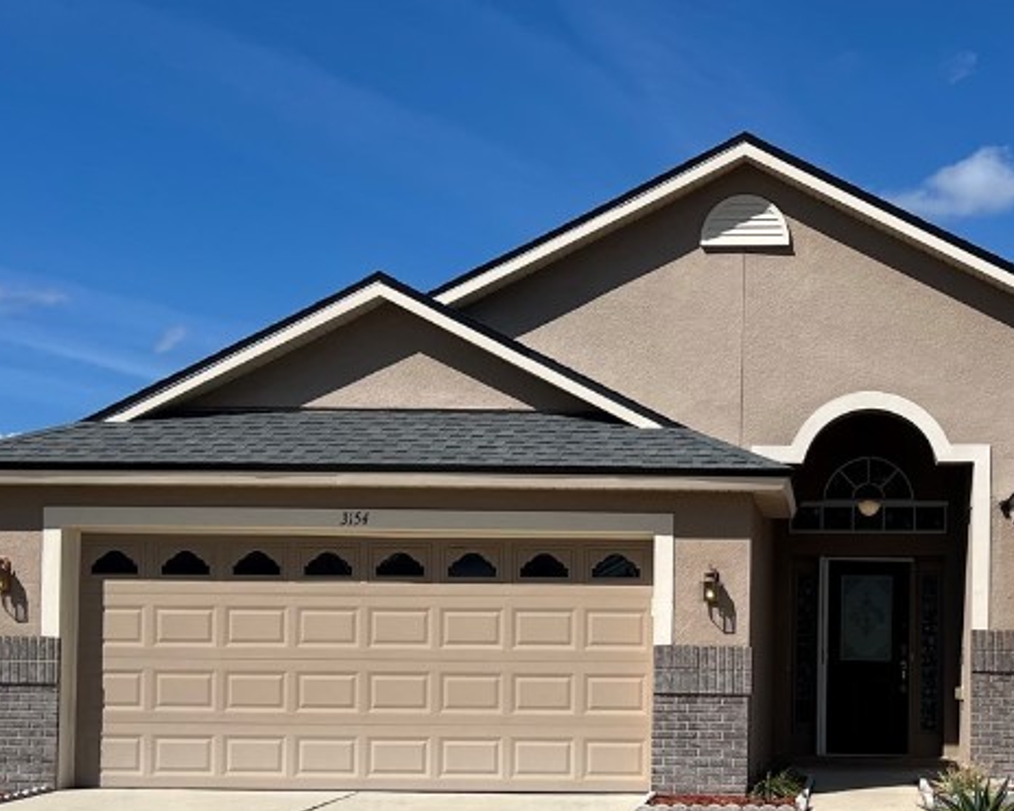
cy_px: 665
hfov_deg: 33.0
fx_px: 1680
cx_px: 745
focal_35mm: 56
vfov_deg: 26.6
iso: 50
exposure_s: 1/8000
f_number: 1.5
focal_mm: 5.7
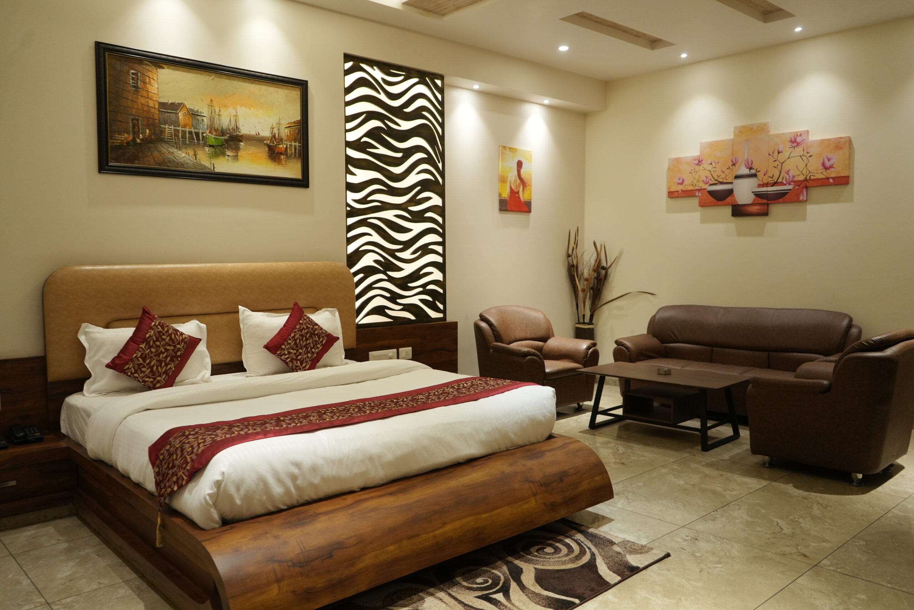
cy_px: 305
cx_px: 457
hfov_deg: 65.5
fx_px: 711
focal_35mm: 28
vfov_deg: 46.4
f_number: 3.5
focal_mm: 28
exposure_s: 1/100
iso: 1600
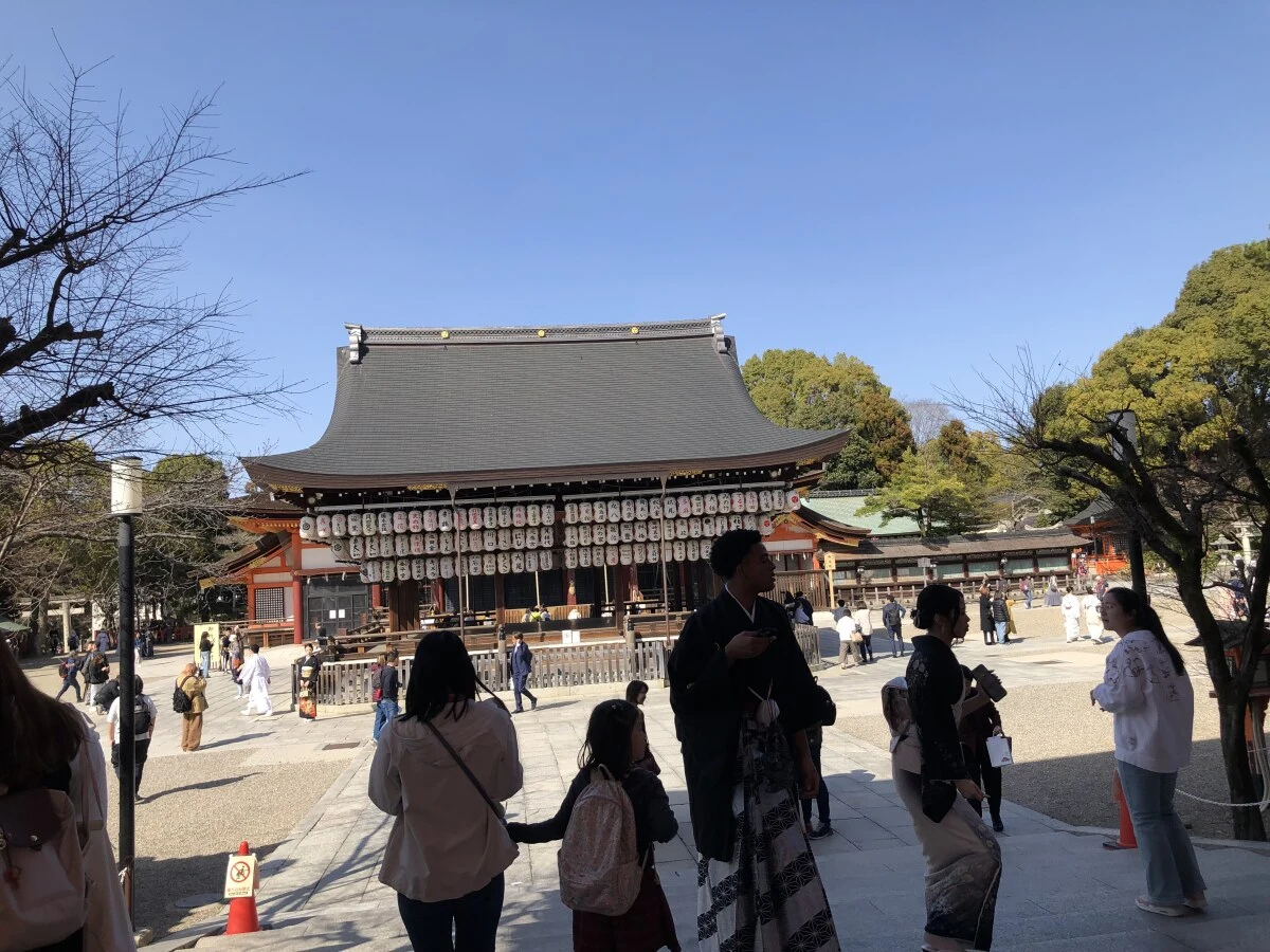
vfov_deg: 49.7
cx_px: 635
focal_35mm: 28
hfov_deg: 63.4
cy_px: 476
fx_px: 1027
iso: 20
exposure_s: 1/1453
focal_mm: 4
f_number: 1.8
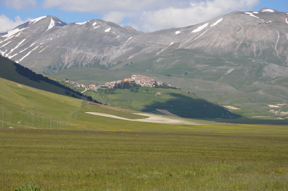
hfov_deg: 15.2
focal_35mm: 135
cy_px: 96
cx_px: 144
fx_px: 1079
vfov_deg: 10.1
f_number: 8
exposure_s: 1/250
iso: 100
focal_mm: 90
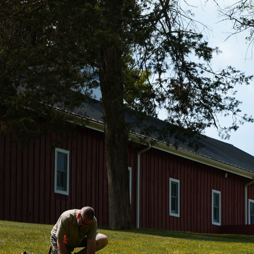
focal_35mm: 130
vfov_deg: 13.4
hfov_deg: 13.0
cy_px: 192
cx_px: 316
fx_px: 1081
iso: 100
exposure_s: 1/1000
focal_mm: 35
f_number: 4
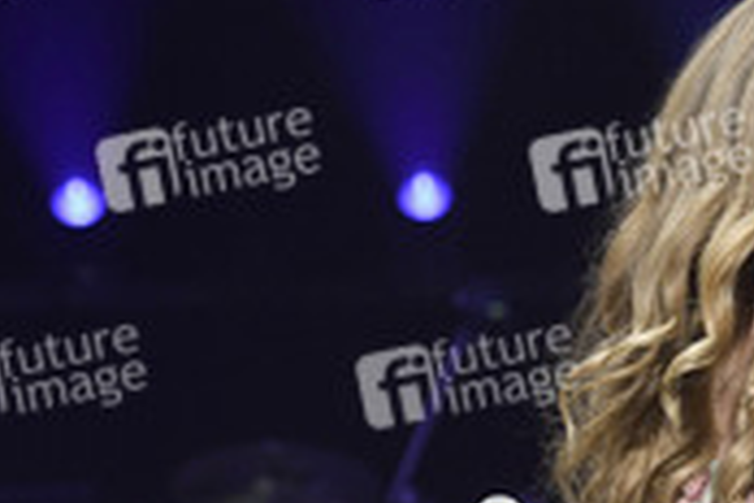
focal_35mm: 246
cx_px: 960
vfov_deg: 5.6
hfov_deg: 8.3
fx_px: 5152
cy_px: 486
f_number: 4
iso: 1600
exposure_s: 1/500
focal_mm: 95
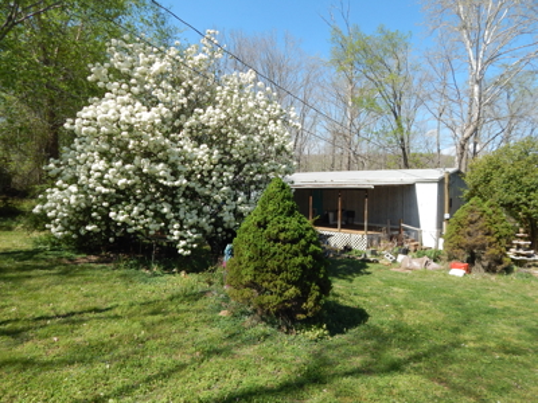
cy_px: 202
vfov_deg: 58.9
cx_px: 269
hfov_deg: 73.9
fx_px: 357
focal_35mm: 23
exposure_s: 1/640
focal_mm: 4
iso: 200
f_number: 6
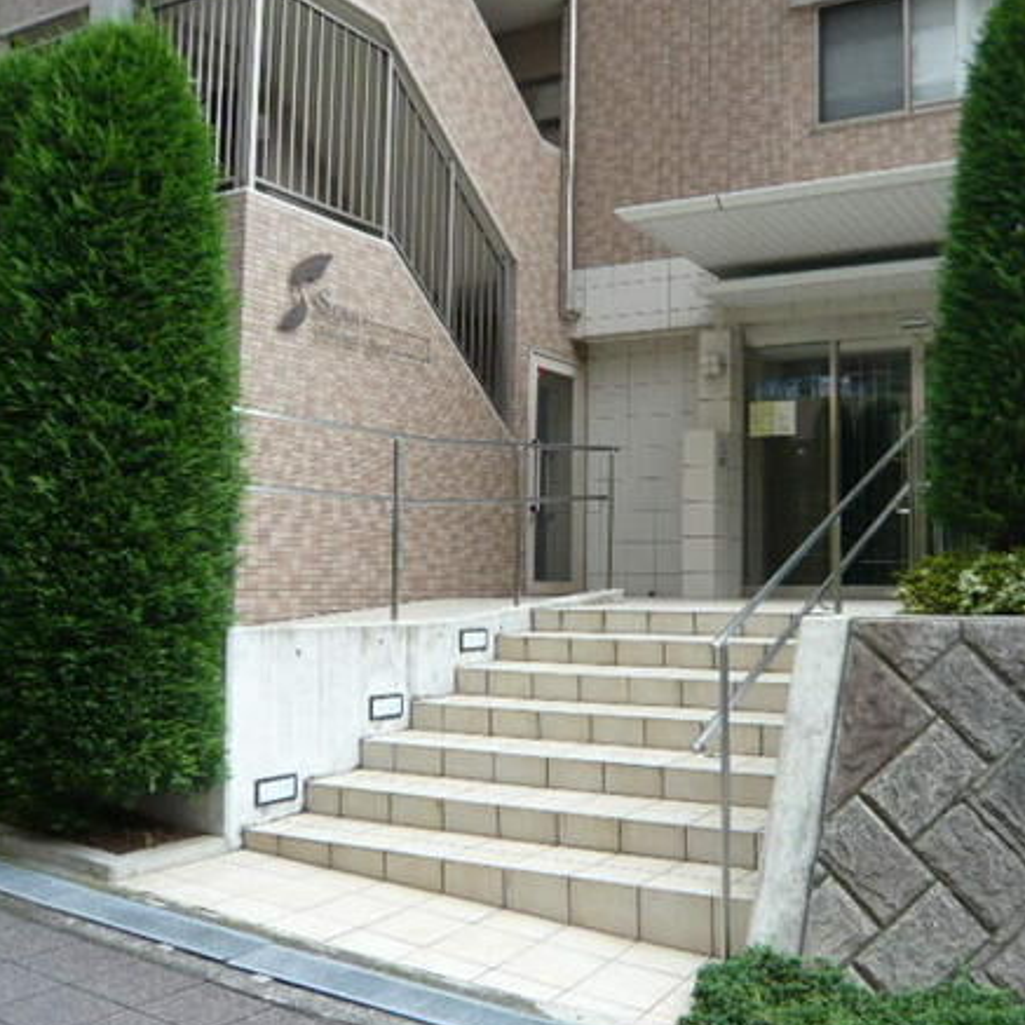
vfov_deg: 48.5
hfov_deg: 47.7
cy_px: 516
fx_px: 1139
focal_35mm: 34
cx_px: 680
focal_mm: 4.6
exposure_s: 1/320
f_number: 2.8
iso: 100
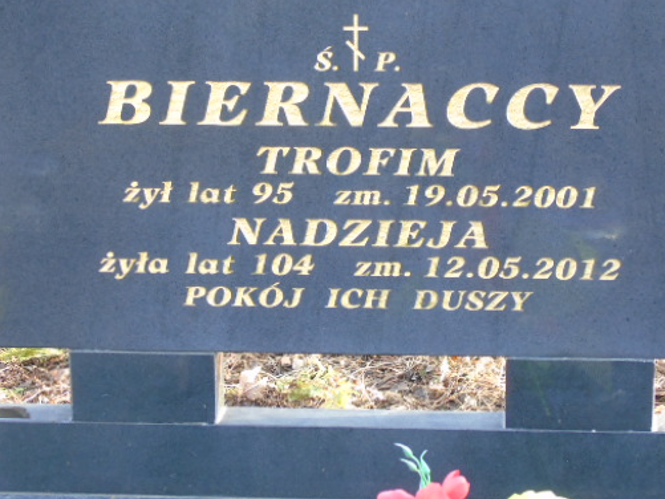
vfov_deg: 12.4
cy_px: 239
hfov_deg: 16.4
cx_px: 369
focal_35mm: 120
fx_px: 2306
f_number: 4.3
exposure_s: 1/30
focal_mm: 17
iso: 320
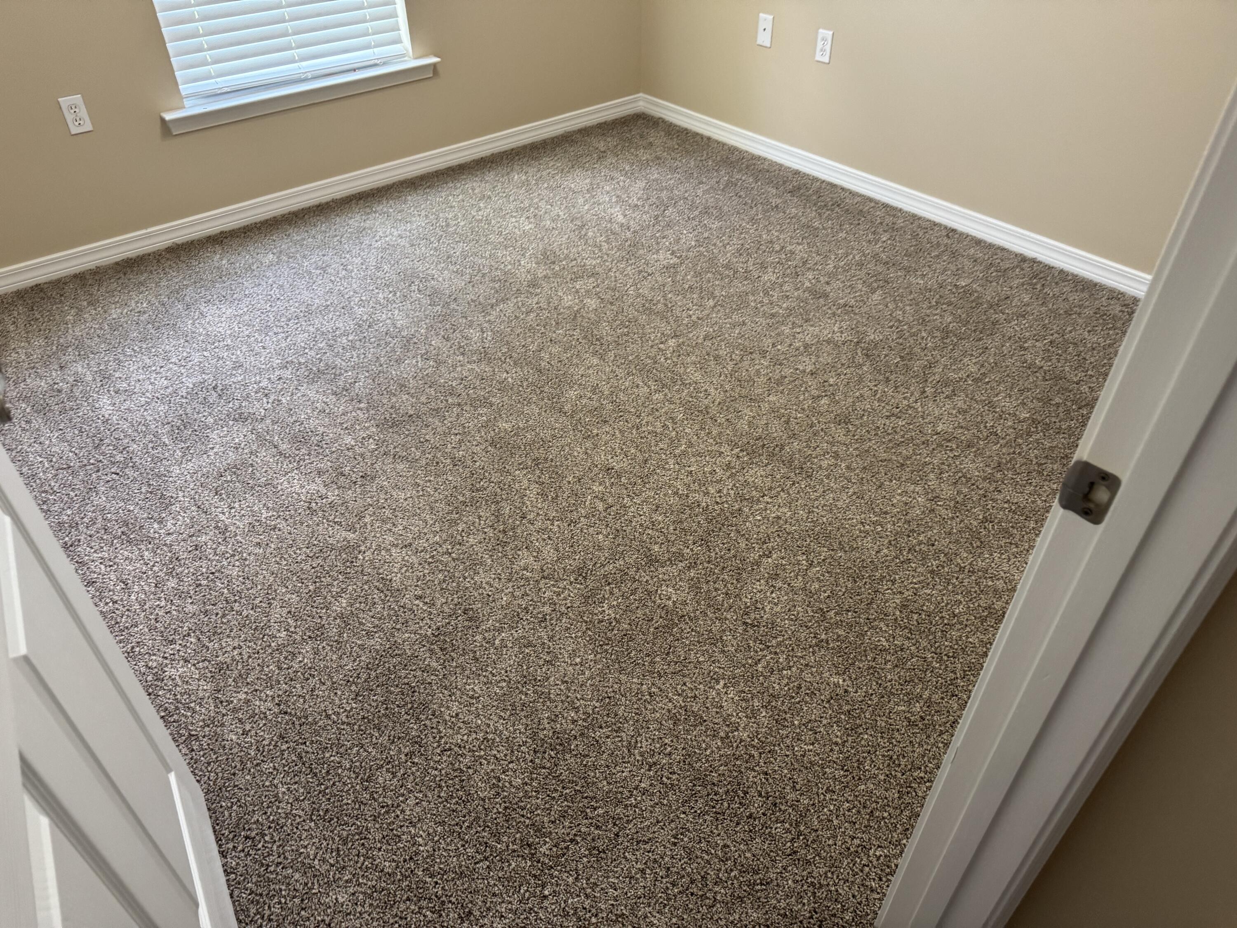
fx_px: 858
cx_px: 618
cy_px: 464
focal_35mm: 24
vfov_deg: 56.8
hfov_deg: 71.6
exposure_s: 1/60
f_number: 1.78
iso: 320
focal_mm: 6.76
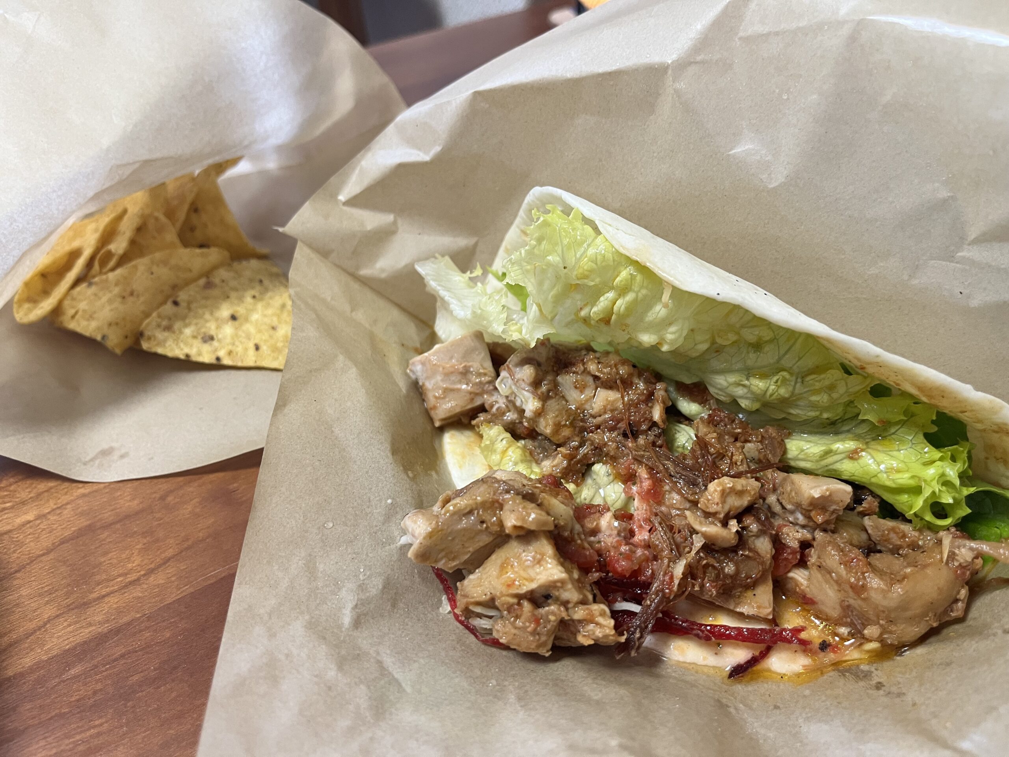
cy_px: 378
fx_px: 758
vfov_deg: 53.1
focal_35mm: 26
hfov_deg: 67.3
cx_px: 504
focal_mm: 5.1
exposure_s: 1/50
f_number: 1.6
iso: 200
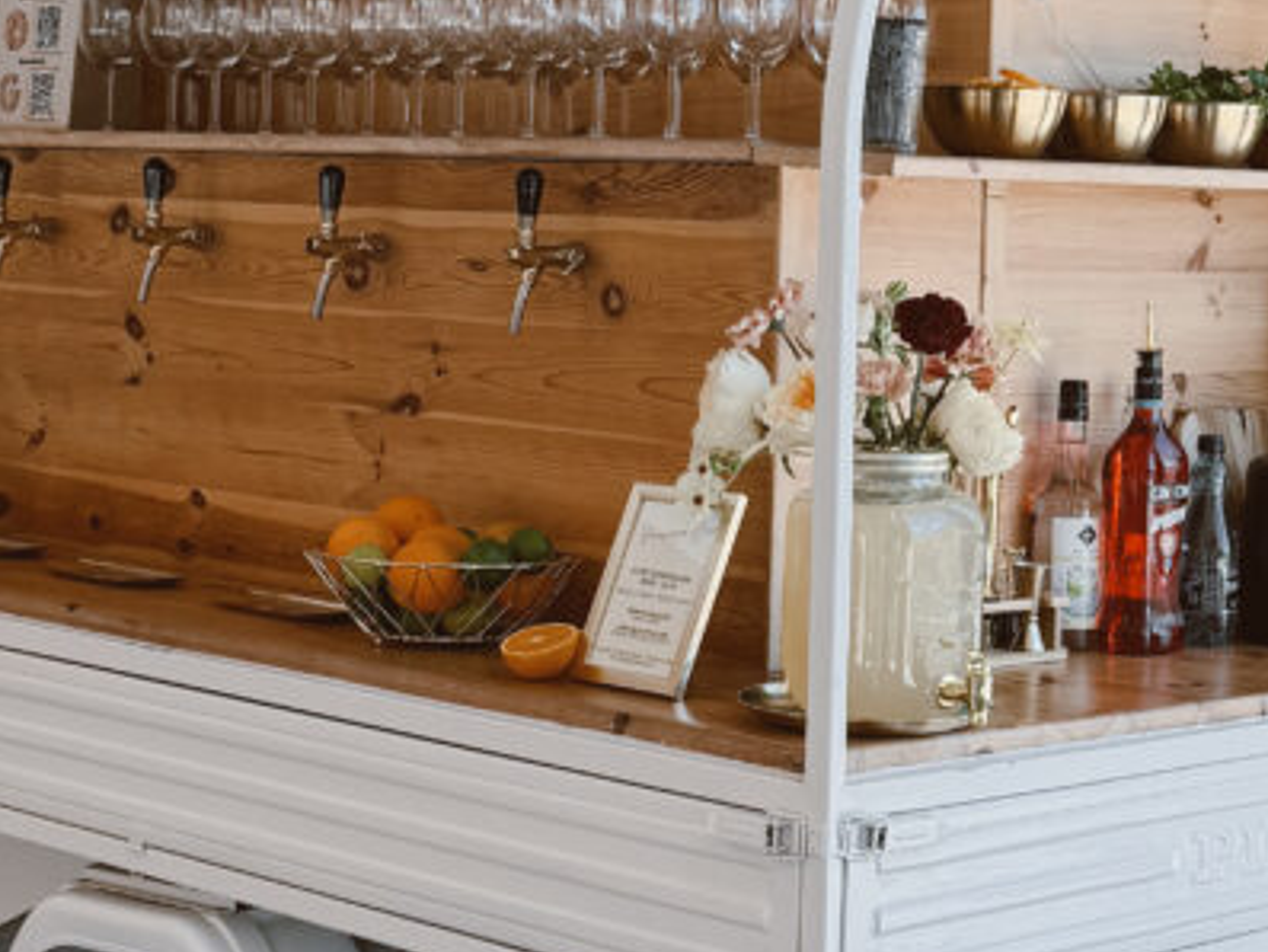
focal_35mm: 83
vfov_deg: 17.8
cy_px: 449
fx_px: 3041
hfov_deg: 23.2
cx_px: 1028
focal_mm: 6.76
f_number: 1.78
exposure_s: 1/368
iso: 80
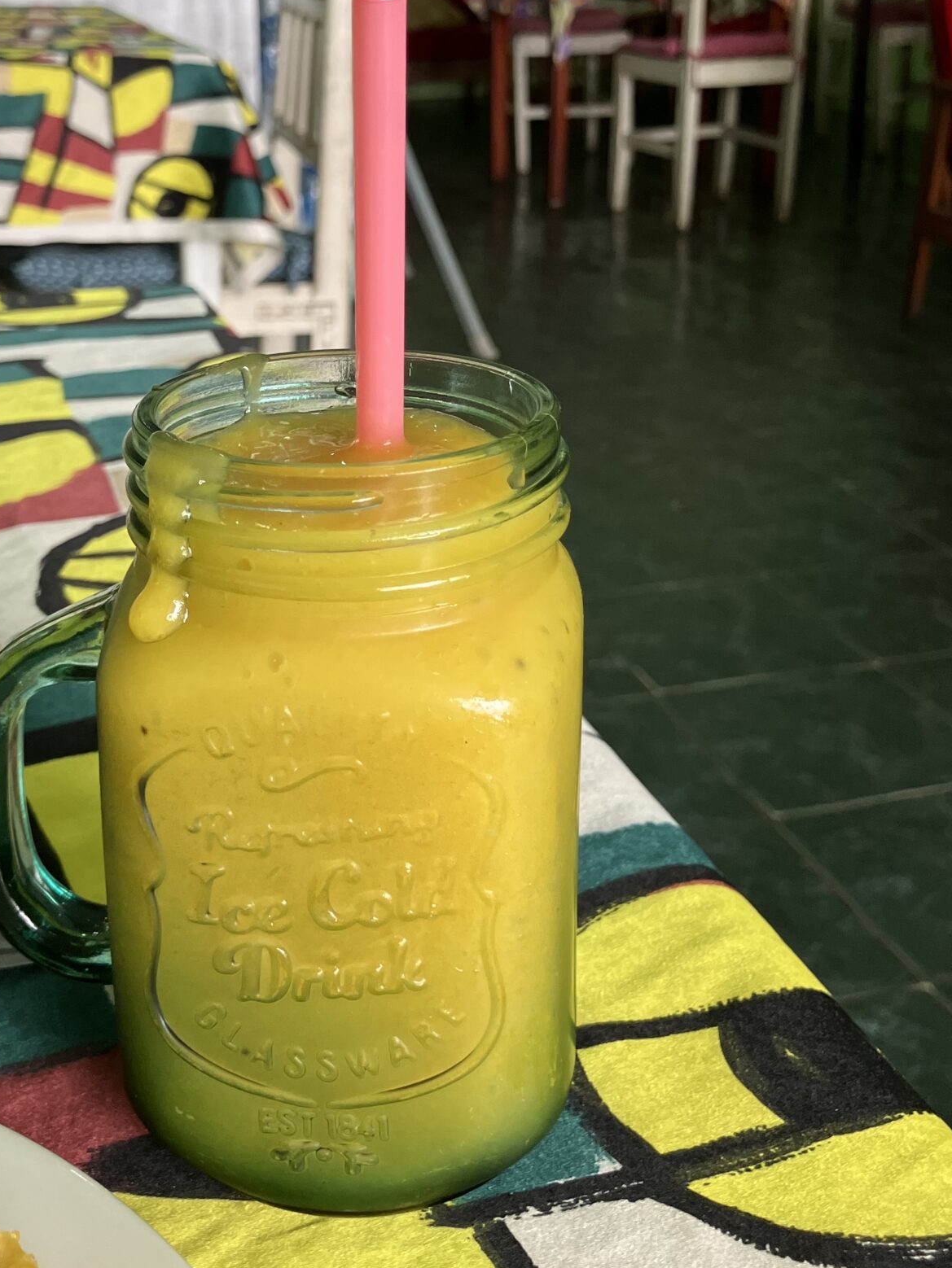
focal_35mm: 46
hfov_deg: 31.5
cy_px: 422
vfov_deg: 40.7
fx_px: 1686
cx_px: 418
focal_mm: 3.99
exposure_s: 1/121
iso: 80
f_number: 1.8
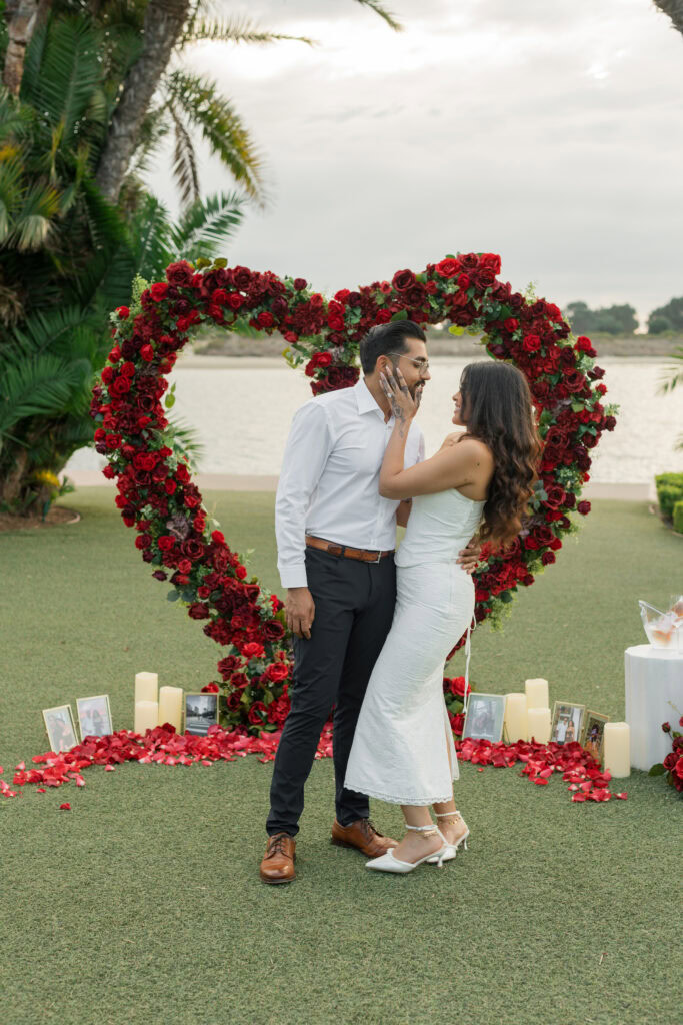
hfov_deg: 27.0
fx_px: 1422
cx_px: 342
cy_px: 512
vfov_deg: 39.6
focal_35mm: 50
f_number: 3.2
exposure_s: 1/160
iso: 100
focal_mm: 50
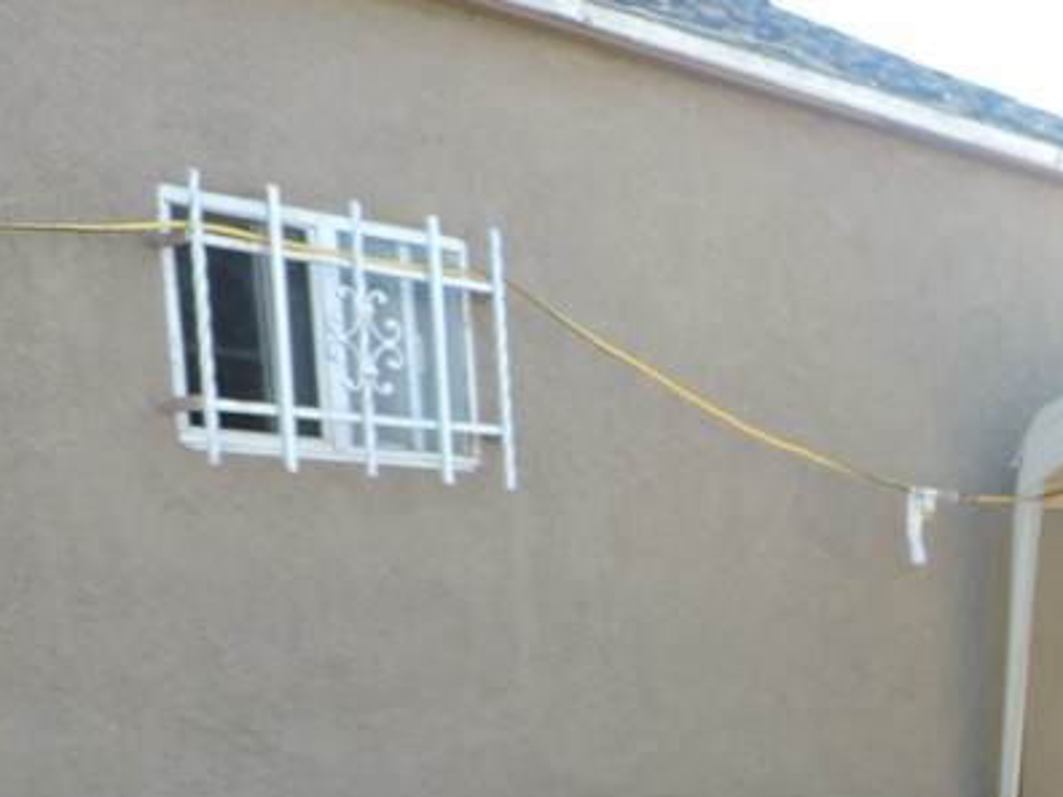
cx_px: 1345
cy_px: 1009
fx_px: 1904
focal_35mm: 62
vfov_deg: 21.6
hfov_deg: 26.8
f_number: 3
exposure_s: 1/125
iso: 100
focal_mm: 4.3
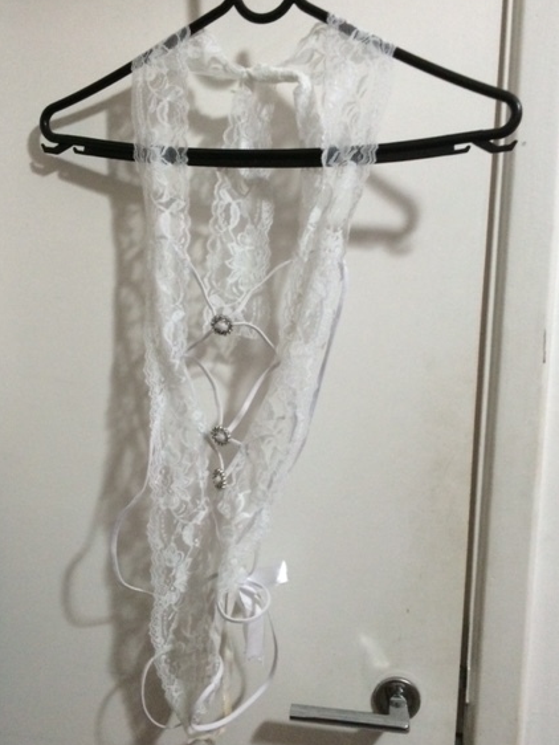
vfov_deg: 55.3
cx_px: 273
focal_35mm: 33
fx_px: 710
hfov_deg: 43.0
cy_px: 388
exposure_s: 1/24
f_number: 2.2
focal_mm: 4.15
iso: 250
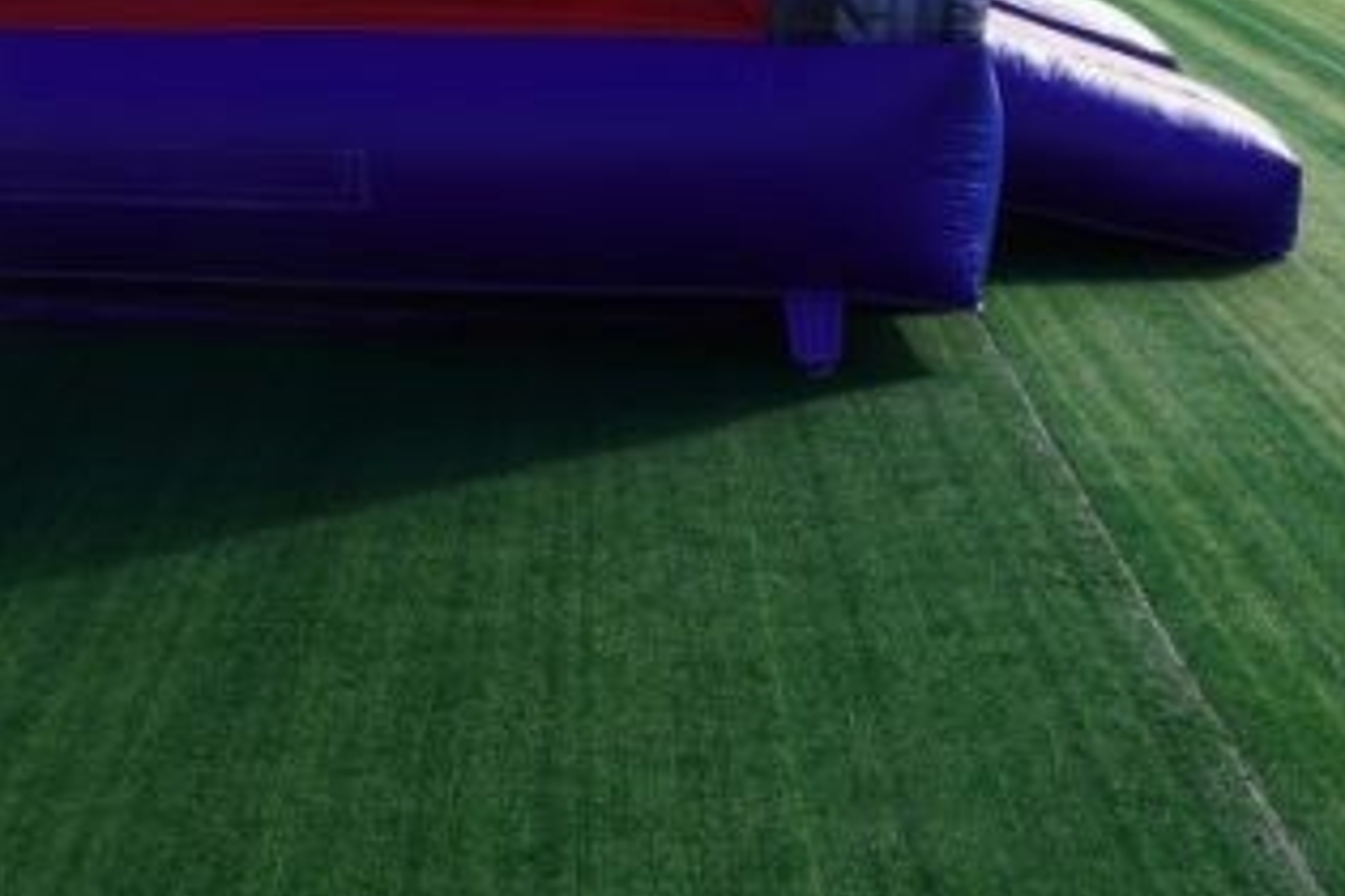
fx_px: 2914
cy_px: -407
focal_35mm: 78
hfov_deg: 25.7
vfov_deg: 16.1
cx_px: 329
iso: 100
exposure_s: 1/125
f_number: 9
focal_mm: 16
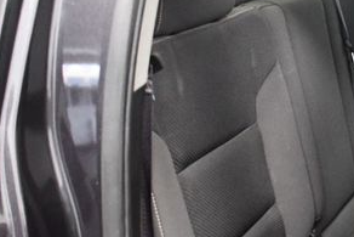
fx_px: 777
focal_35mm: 79
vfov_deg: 17.2
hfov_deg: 24.5
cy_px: 168
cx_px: 352
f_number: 3.5
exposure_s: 1/60
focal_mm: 18
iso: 4500
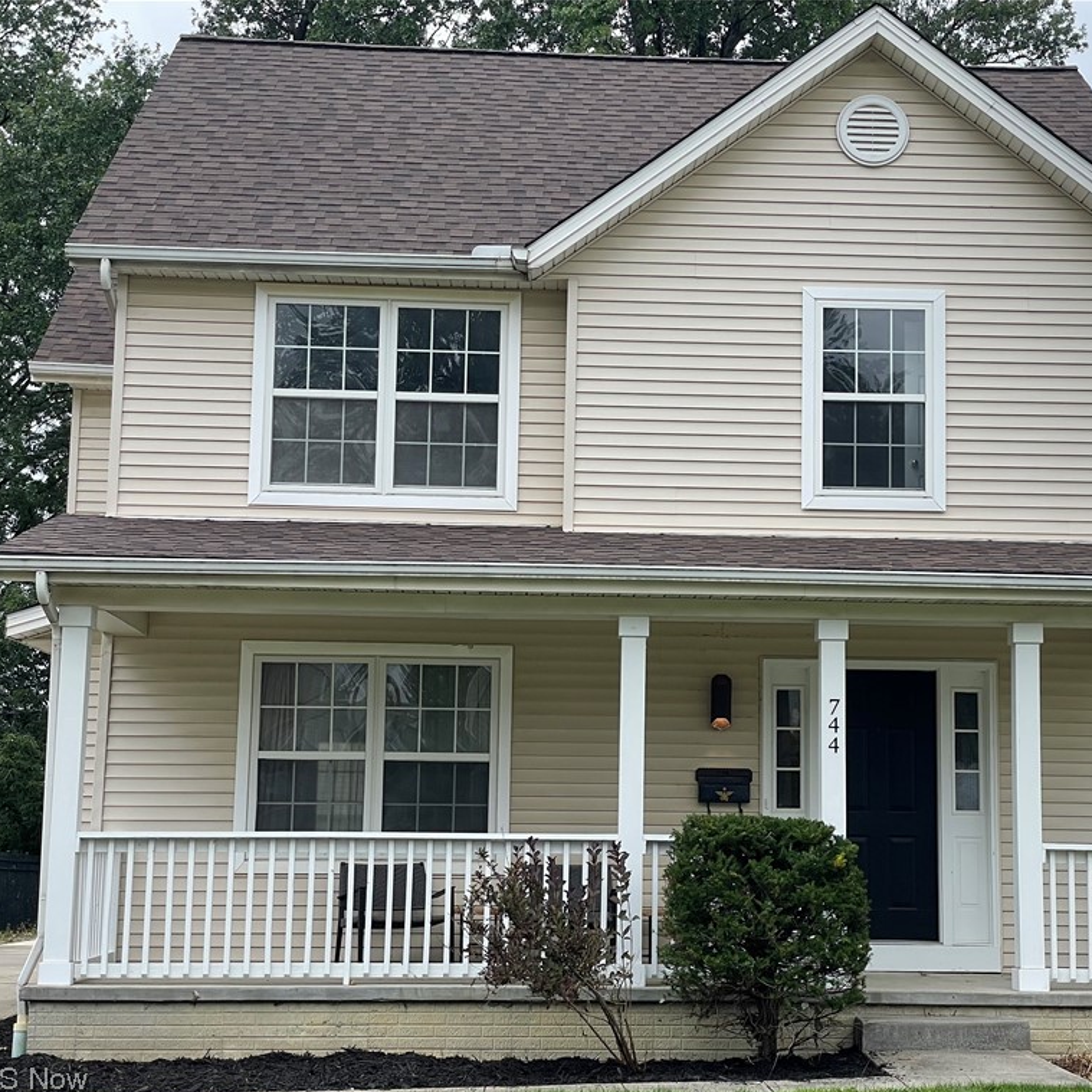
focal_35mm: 62
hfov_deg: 27.6
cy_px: 551
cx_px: 686
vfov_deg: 27.7
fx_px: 2213
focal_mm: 6
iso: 25
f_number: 2
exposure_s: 1/381
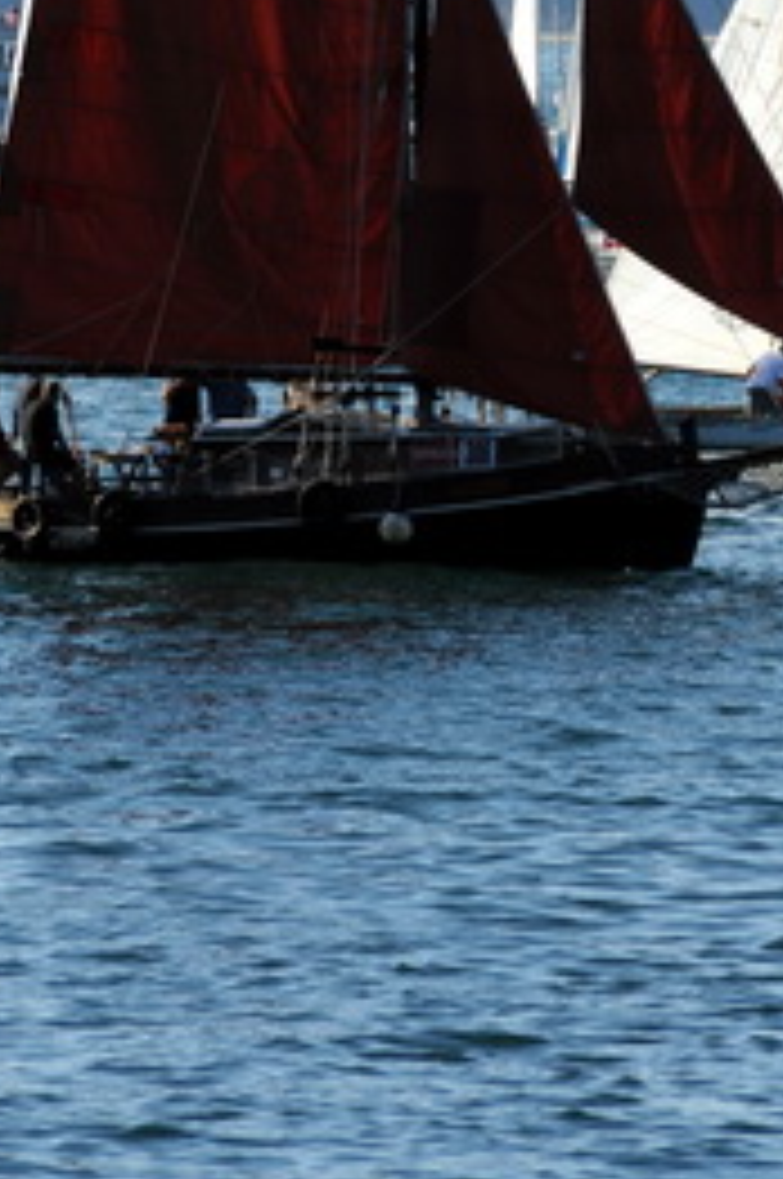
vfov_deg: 3.0
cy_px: 162
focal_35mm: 686
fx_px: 22438
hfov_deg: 2.0
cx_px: 250
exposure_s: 1/400
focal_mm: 200
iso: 200
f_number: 10
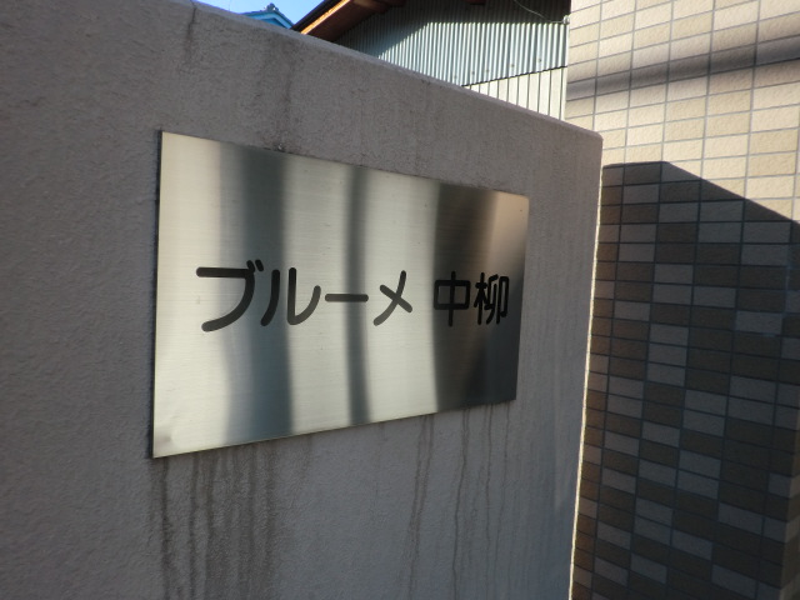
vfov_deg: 53.1
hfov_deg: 67.3
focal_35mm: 26
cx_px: 400
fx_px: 601
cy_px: 300
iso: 50
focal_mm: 4.7
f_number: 2.8
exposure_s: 1/400
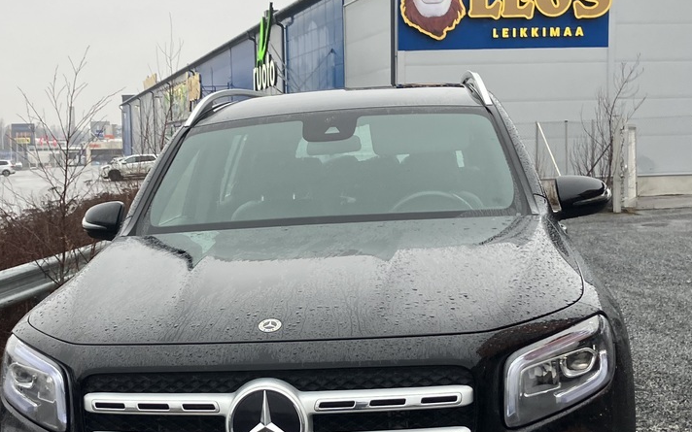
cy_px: 248
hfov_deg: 33.7
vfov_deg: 21.6
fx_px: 1132
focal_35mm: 60
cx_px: 239
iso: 32
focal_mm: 3.99
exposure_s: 1/121
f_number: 1.8
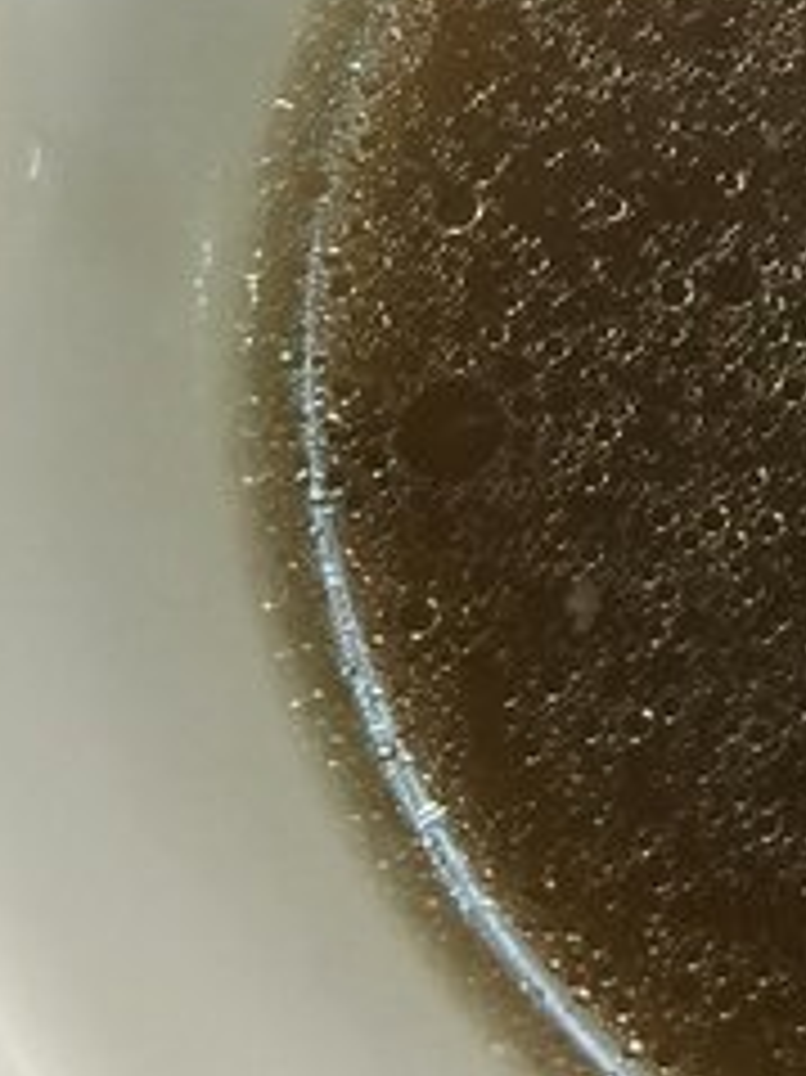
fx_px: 3014
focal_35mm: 97
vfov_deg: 19.7
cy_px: 5
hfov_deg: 14.2
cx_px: 1243
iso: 40
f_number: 2.2
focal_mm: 4.15
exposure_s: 1/15
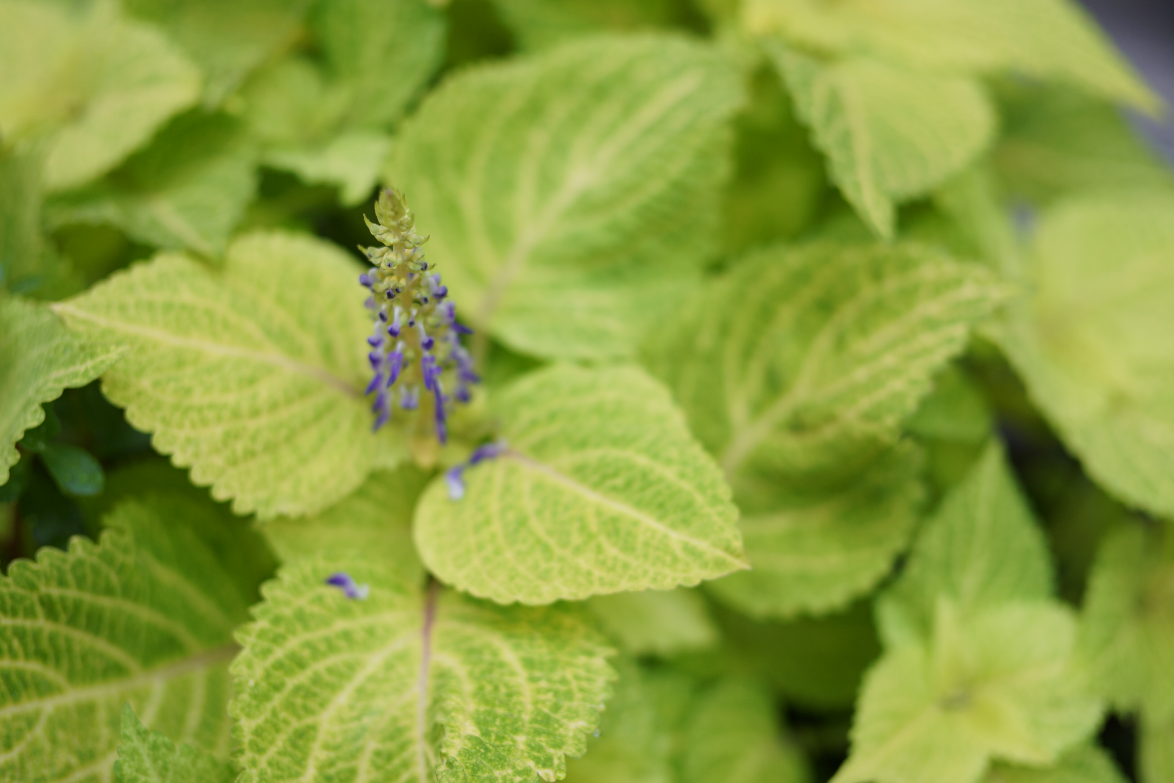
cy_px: 392
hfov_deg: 39.6
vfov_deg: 27.0
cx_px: 587
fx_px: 1630
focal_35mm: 50
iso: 100
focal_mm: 50
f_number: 2
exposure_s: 1/100
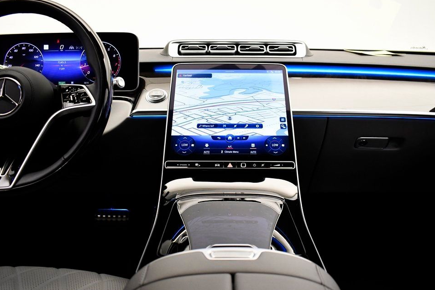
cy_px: 153
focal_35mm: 29
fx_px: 351
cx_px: 229
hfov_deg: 63.6
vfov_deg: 45.0
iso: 2800
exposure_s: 1/125
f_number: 3.5
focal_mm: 18
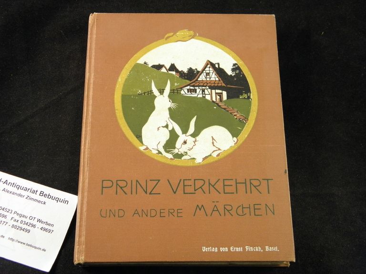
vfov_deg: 30.9
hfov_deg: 40.4
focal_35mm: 47
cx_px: 183
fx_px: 497
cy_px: 137
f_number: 3.9
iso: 200
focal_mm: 8.6
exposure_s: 1/30
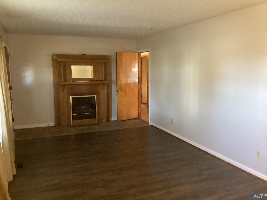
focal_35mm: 31
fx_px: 239
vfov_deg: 45.4
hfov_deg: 58.4
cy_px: 100
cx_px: 134
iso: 800
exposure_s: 1/30
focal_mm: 3.3
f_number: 2.4
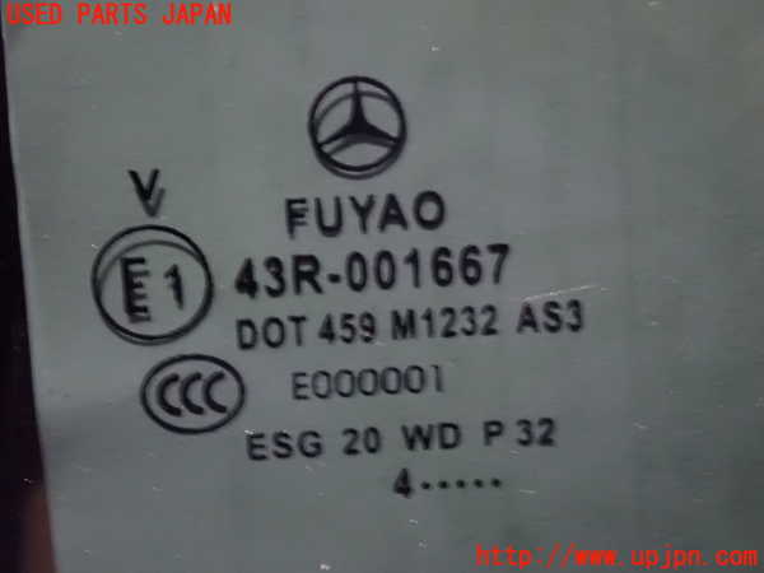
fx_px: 2207
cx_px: 382
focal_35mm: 100
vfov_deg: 14.8
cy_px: 286
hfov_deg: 19.6
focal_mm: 18
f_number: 4.9
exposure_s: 1/10
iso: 1600
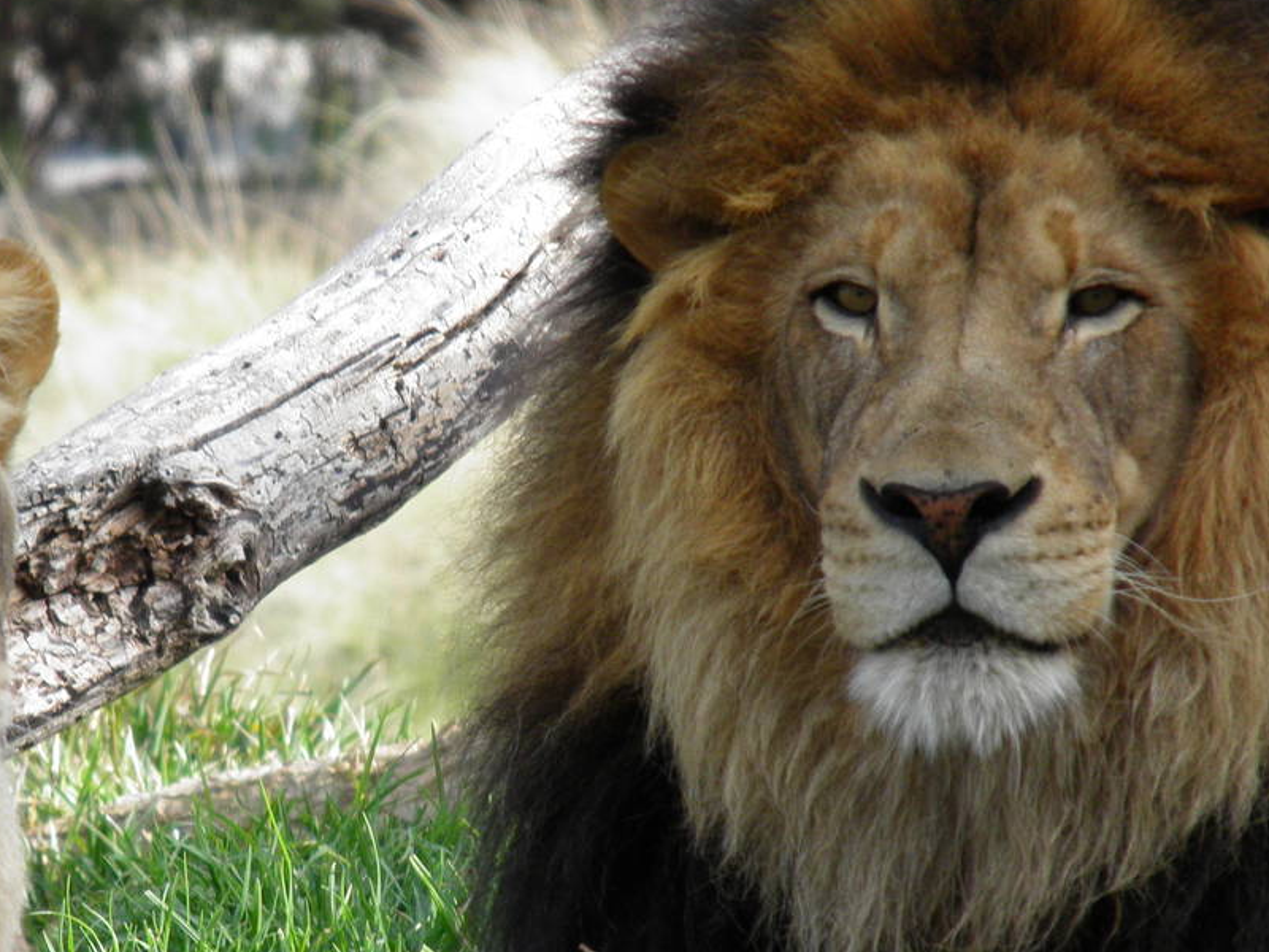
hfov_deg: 2.1
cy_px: 547
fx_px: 34093
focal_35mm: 930
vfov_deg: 1.6
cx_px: 366
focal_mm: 83.4
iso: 64
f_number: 4.6
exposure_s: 1/125
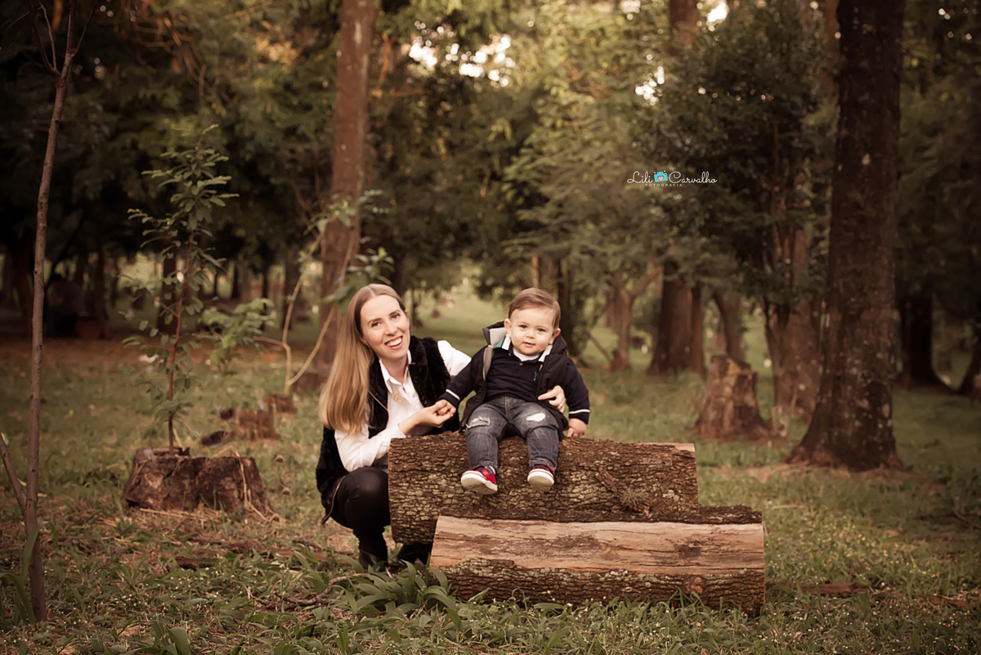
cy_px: 328
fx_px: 1908
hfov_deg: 28.8
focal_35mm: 70
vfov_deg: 19.5
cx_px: 490
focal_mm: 70
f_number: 6.3
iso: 1600
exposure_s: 1/200
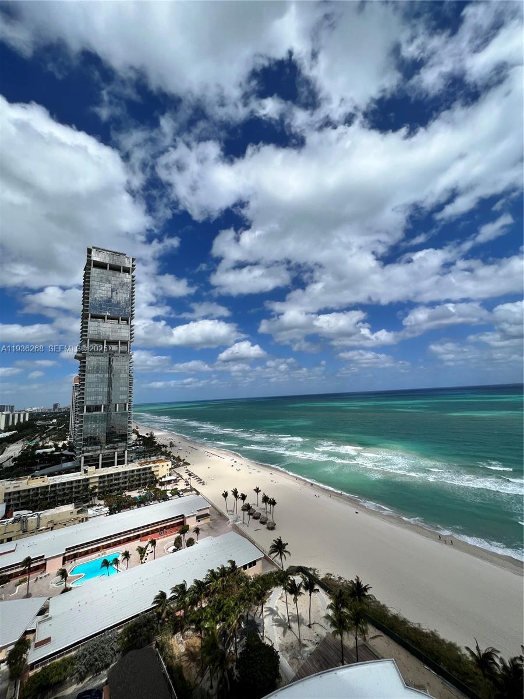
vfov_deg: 106.2
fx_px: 262
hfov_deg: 89.9
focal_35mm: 13
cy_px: 350
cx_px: 262
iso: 40
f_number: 1.8
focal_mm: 1.57
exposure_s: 1/5000
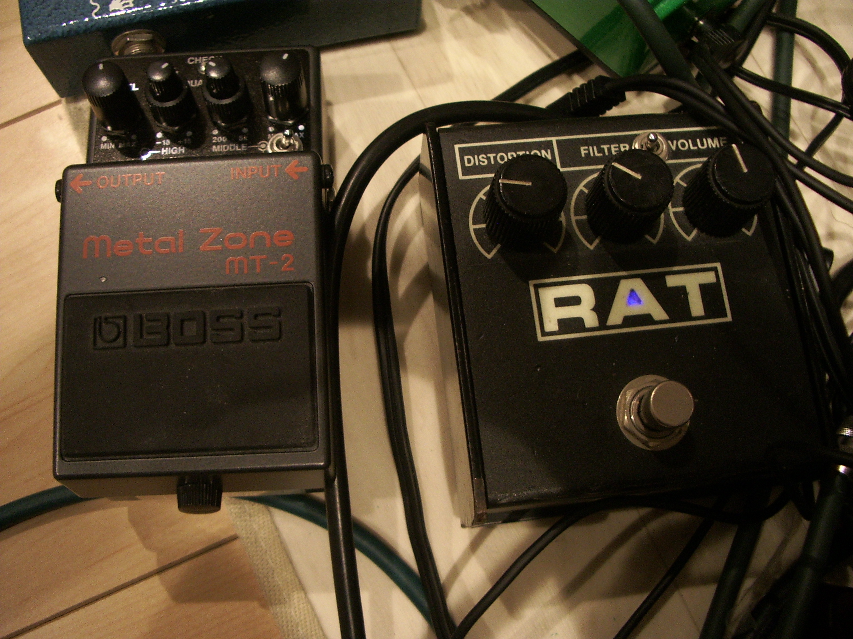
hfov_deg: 52.6
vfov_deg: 40.7
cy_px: 320
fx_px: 862
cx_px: 426
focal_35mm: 35
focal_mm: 5.8
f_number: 2.6
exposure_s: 1/15
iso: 200
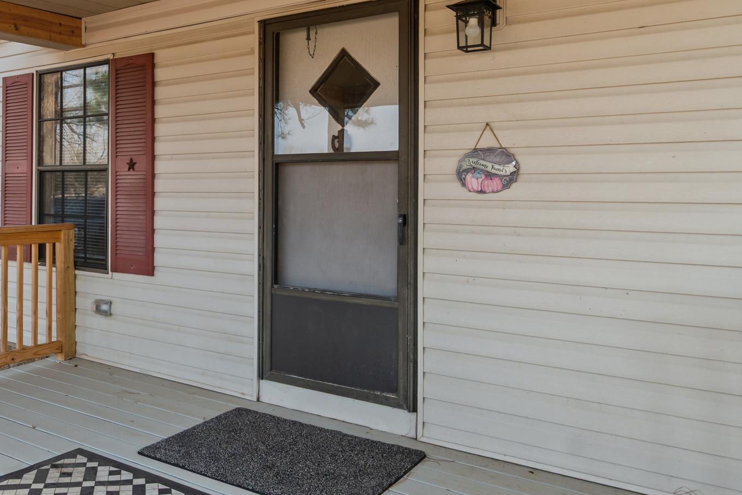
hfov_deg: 55.8
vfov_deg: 39.8
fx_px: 680
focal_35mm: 33
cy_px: 201
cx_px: 237
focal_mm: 12
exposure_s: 1/20
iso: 250
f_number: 9
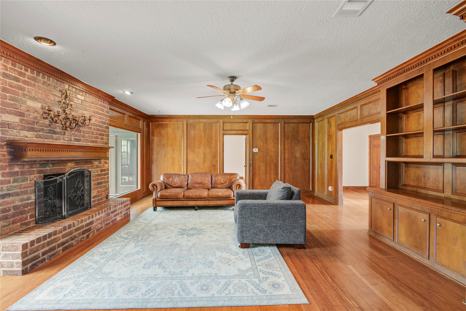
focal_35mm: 16
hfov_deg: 96.7
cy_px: 156
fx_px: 207
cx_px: 233
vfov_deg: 73.7
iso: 200
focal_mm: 16
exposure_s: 1/1.67
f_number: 8
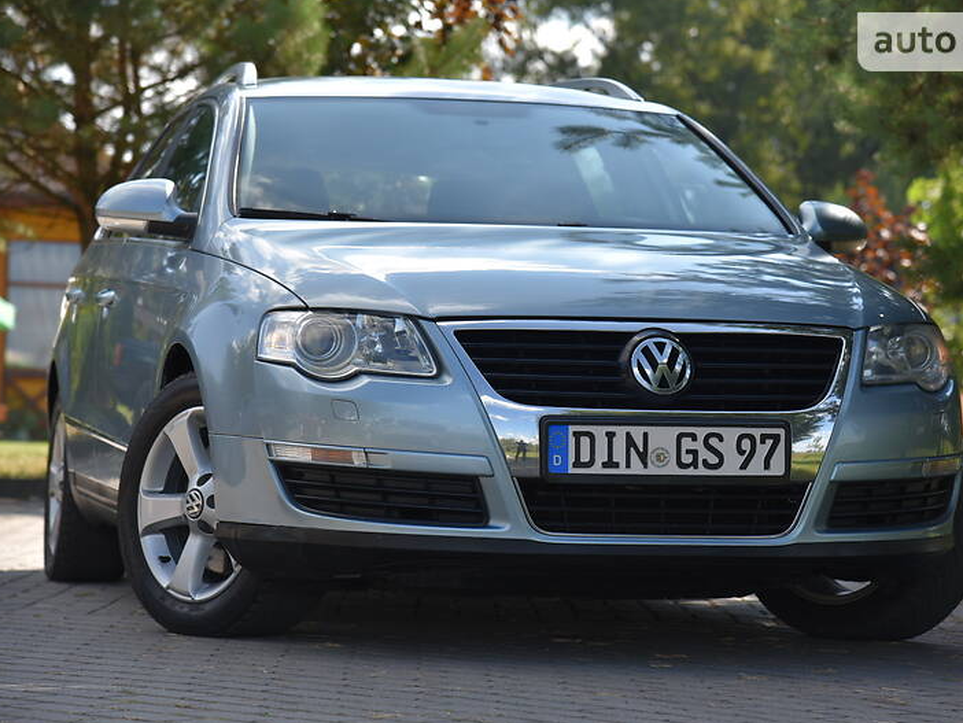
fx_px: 3200
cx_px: 527
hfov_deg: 17.1
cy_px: 362
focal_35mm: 115
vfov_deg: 12.9
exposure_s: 1/500
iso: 200
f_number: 5.6
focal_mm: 105
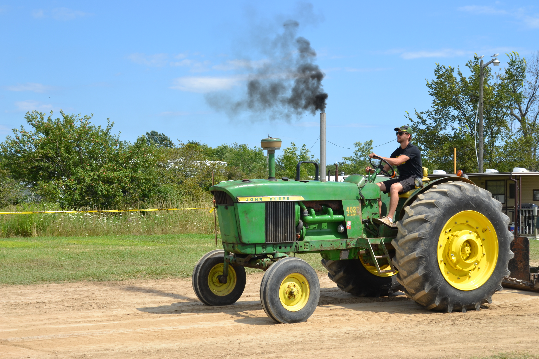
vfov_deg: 25.8
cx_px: 270
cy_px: 180
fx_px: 786
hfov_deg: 37.9
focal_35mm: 52
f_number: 8
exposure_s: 1/250
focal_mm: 35
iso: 100
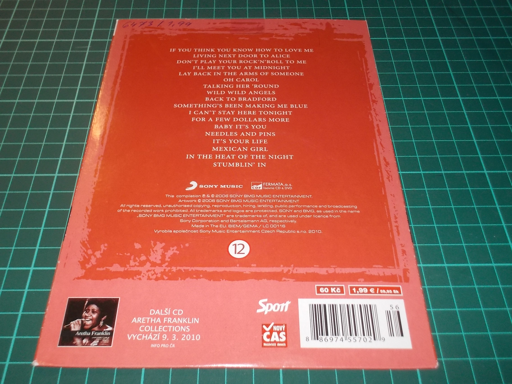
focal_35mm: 37
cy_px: 192
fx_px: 547
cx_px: 256
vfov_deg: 38.7
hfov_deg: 50.1
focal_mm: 5.2
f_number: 3.7
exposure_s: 1/30
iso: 200
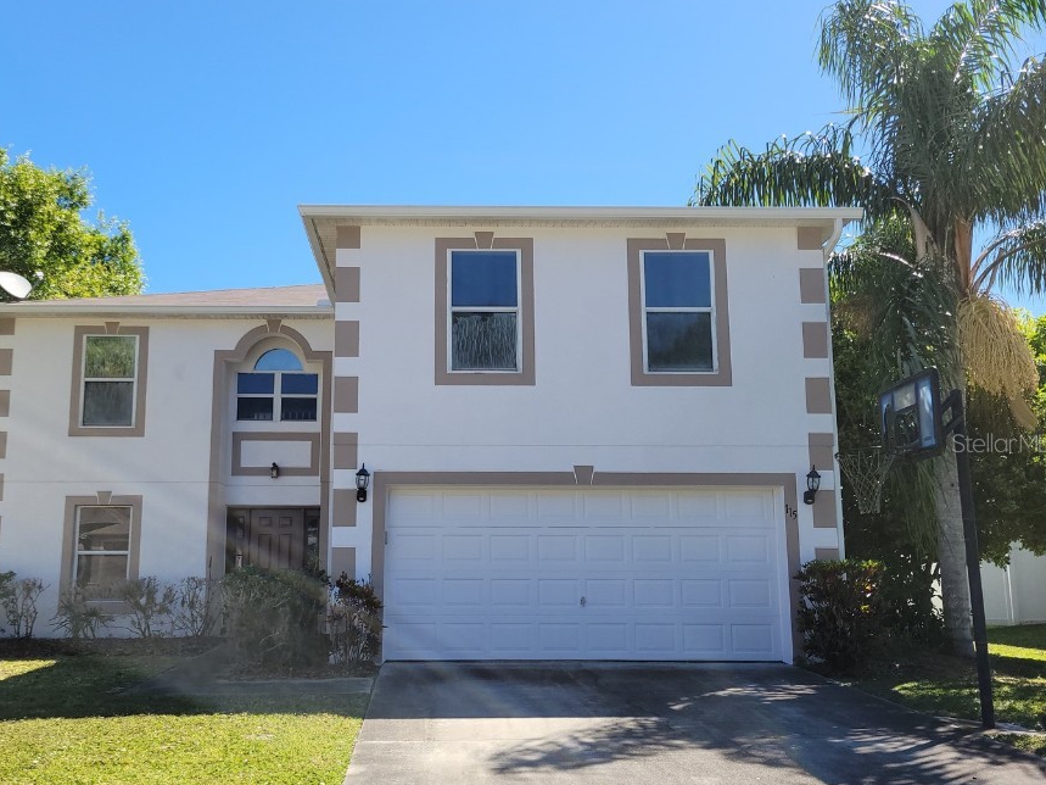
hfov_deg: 58.1
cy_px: 442
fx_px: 937
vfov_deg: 45.3
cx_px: 443
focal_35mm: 31
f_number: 1.8
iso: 40
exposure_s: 1/1380
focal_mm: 5.4
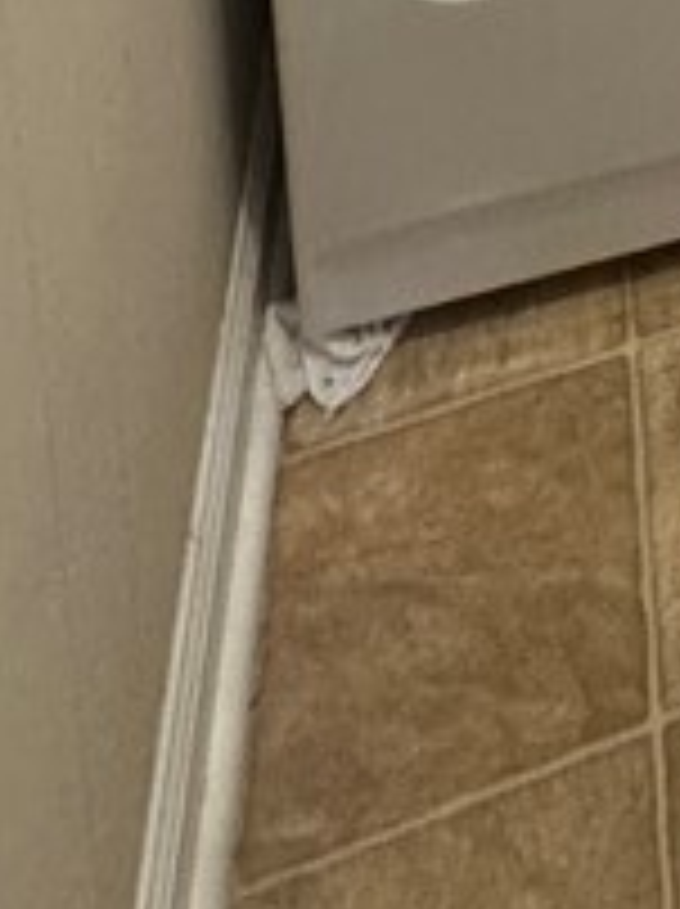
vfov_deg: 14.9
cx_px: 1180
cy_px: -1305
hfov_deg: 17.3
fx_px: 1864
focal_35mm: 71
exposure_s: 1/60
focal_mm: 2.22
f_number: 2.2
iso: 500
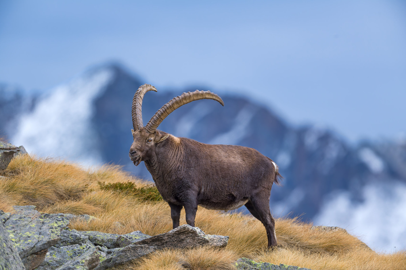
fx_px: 7894
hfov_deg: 2.9
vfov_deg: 2.0
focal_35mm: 700
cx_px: 203
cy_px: 135
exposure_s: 1/2000
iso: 500
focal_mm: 700
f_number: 5.6
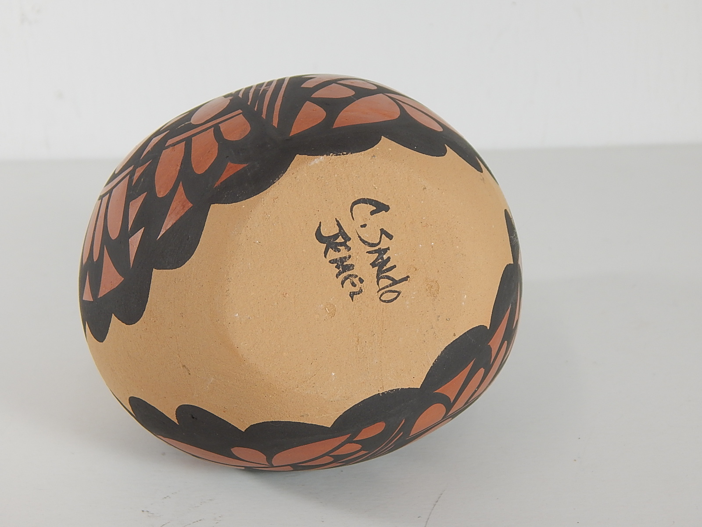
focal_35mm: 54
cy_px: 264
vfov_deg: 27.0
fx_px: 1095
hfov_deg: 35.5
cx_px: 351
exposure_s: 1/40
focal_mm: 9.7
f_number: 3.8
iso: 125
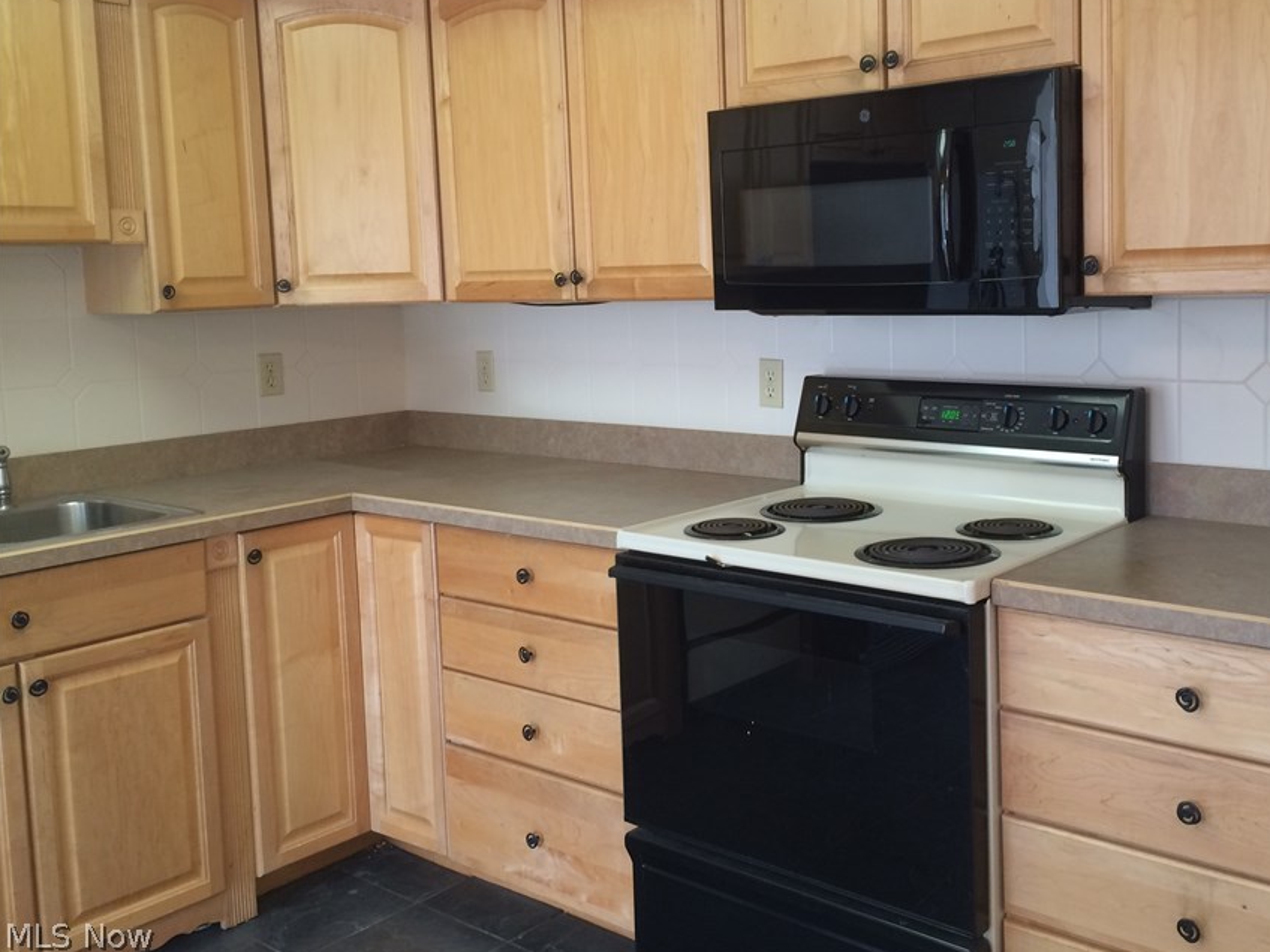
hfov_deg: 52.3
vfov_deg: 40.5
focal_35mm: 35
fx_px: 1284
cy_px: 386
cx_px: 764
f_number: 2.2
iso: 80
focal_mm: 4.15
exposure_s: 1/30
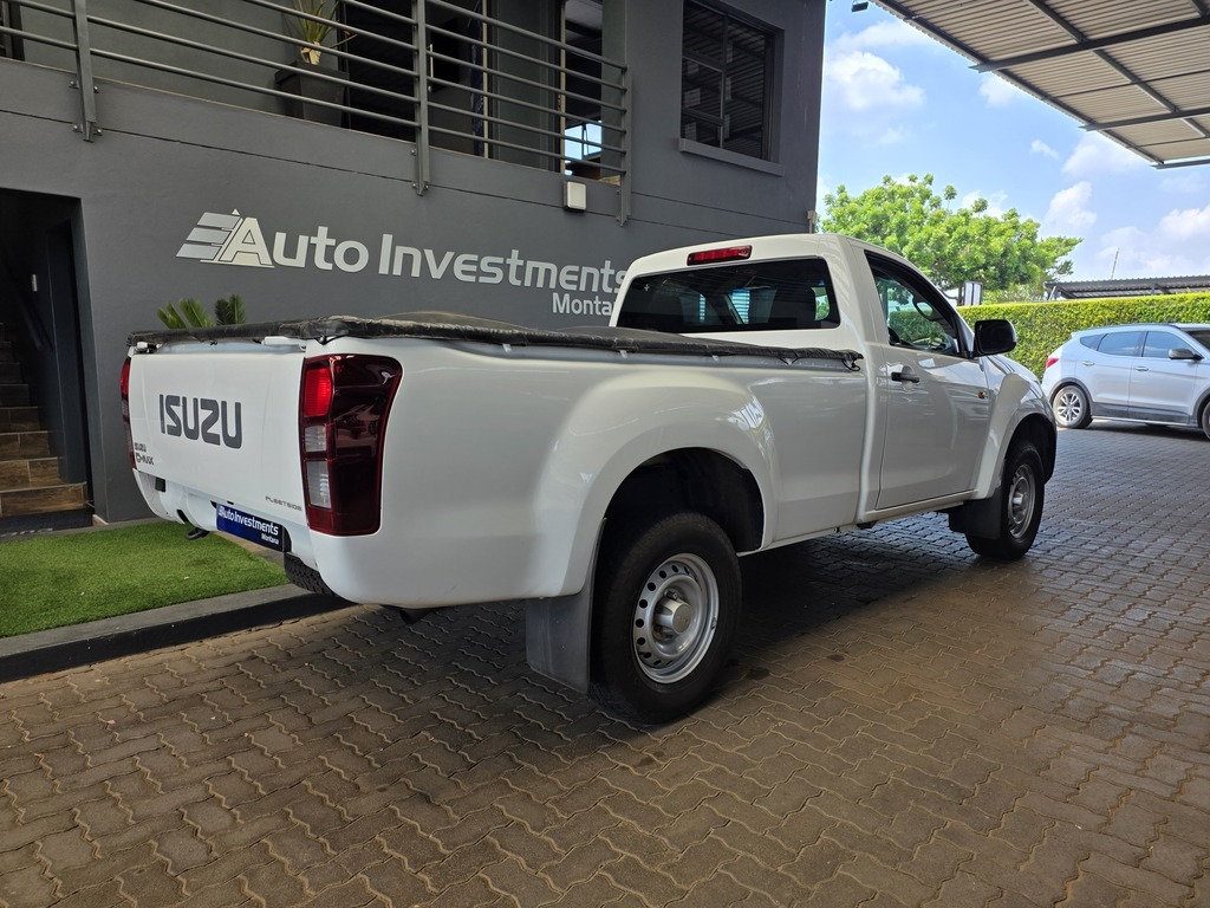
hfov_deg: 73.9
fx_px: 804
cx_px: 605
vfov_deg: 58.9
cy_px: 454
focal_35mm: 23
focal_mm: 6.25
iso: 80
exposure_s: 1/1732
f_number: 1.7
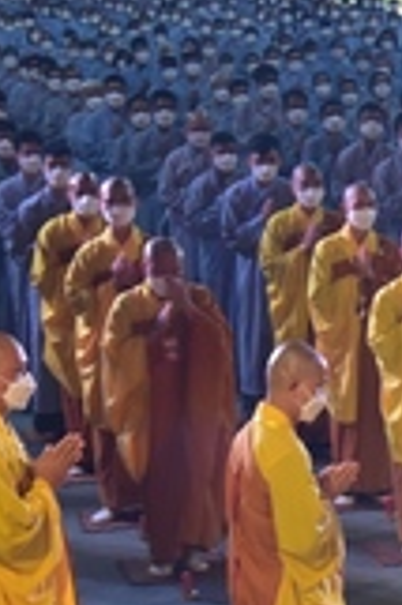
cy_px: 304
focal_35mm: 162
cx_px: 485
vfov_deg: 12.7
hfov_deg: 8.4
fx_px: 2719
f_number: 5.6
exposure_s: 1/60
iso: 2000
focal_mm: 40
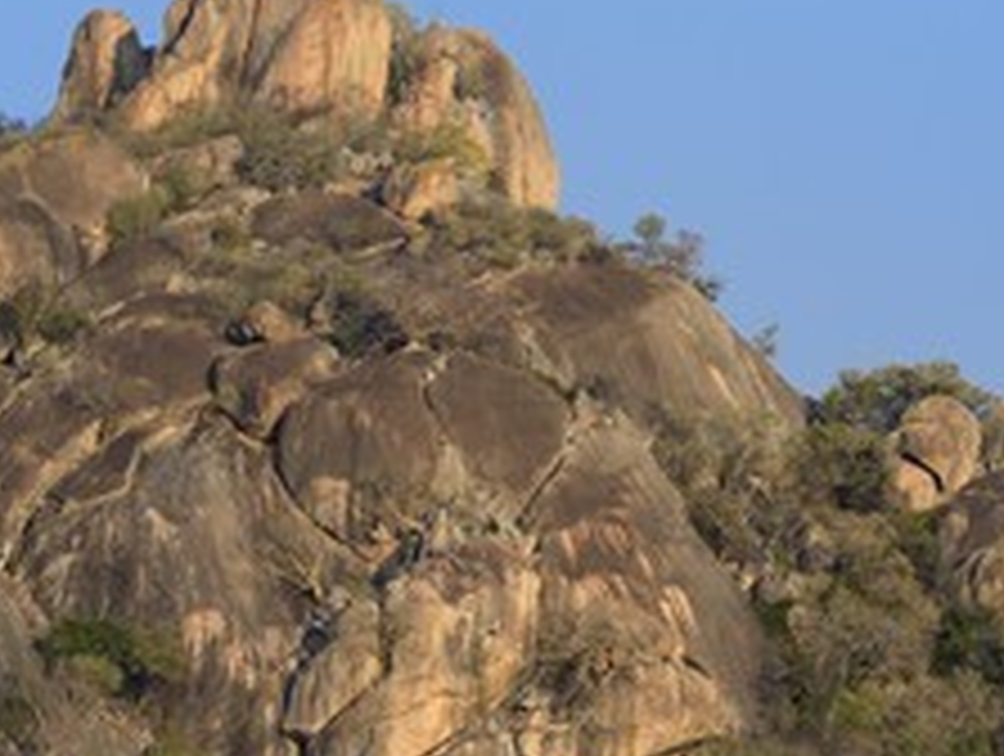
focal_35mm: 488
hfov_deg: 4.1
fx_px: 14177
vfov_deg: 3.1
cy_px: 495
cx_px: 680
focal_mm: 270
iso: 400
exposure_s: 1/400
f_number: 9
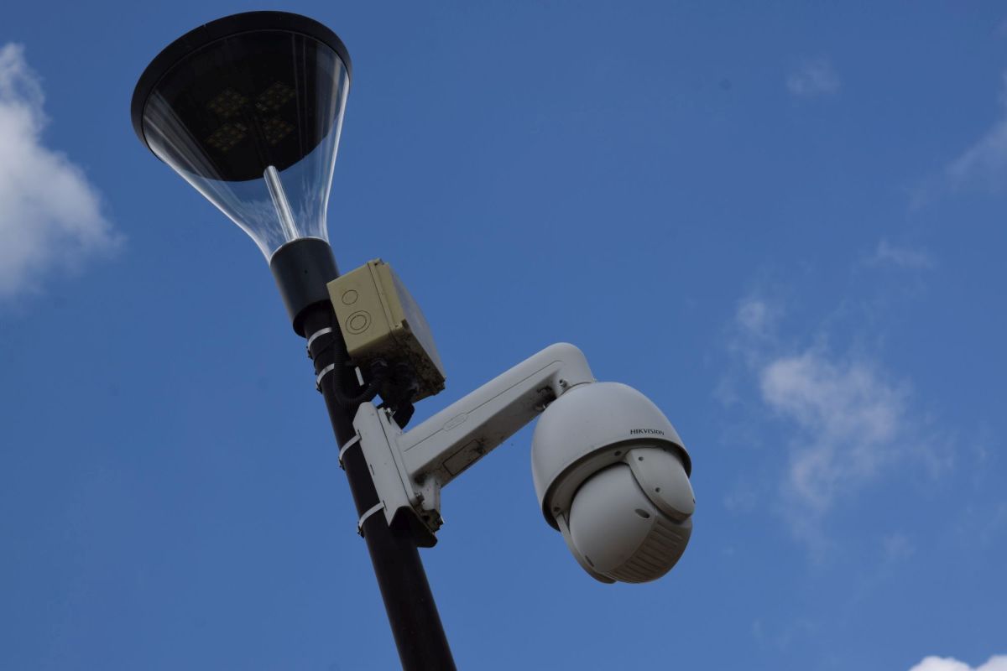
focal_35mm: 105
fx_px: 2937
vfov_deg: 13.0
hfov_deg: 19.5
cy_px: 336
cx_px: 504
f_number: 11
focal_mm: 70
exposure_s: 1/500
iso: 200
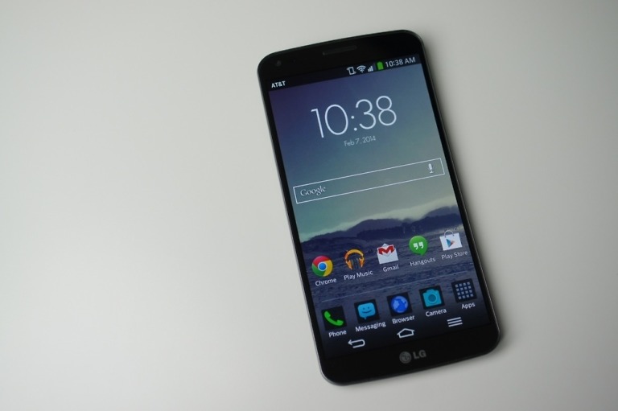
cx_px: 309
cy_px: 206
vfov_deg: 29.8
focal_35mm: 45
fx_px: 772
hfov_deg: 43.6
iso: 100
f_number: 5
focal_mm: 30
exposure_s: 1/50
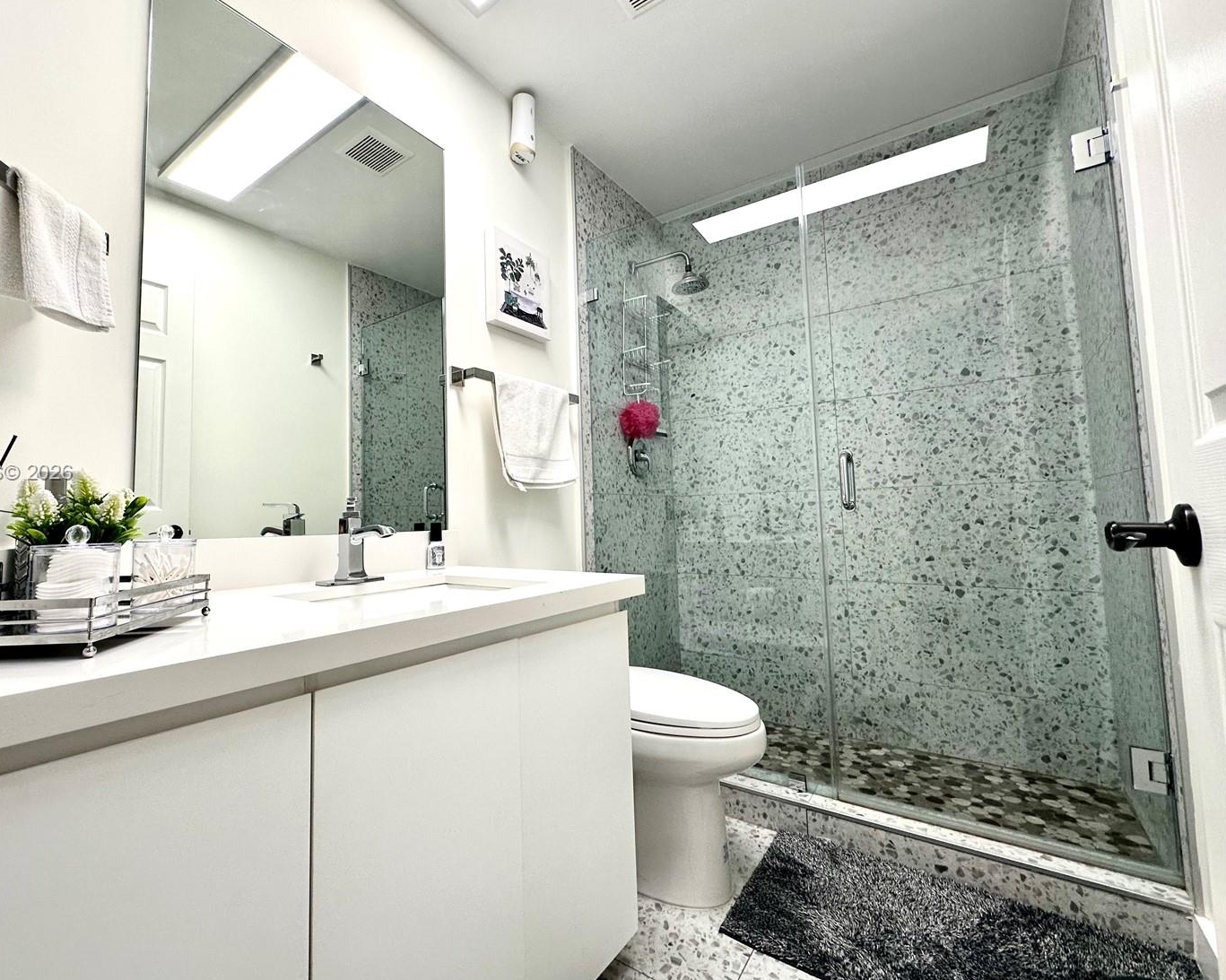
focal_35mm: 16
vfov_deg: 80.3
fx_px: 580
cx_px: 510
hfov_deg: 92.3
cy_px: 473
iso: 100
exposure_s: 1/120
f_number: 2.2
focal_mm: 2.22
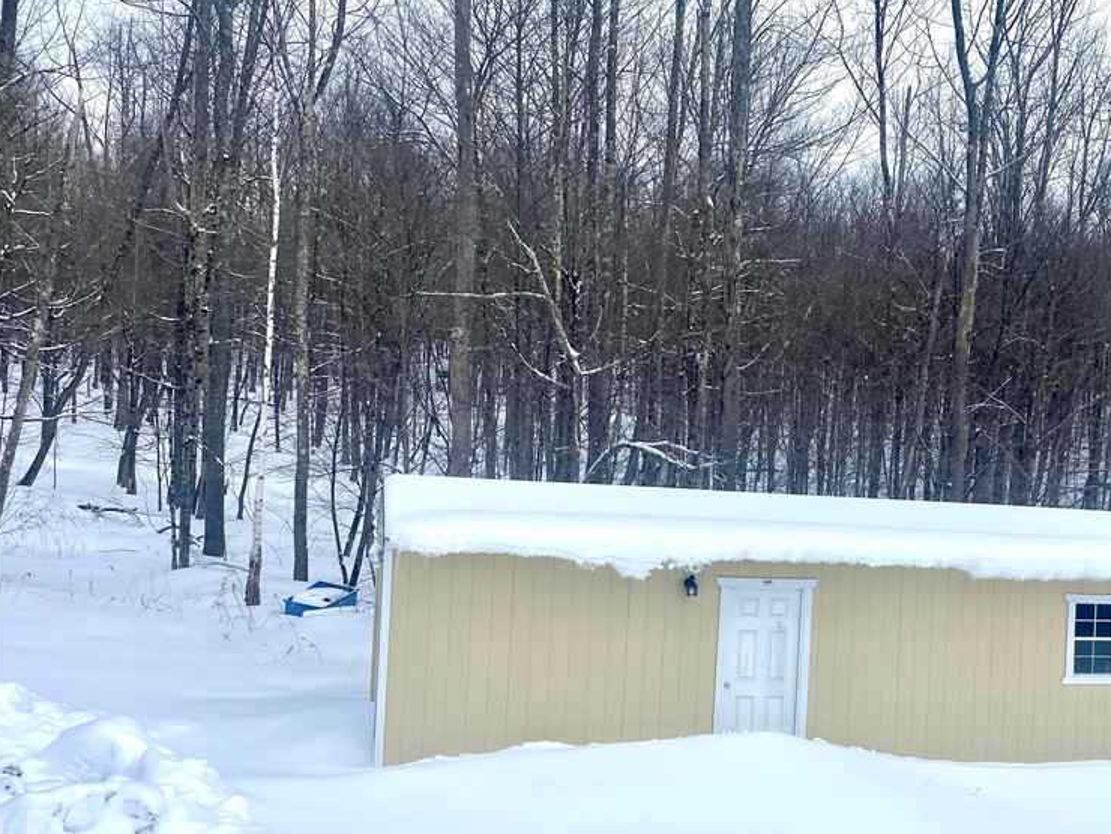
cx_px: 760
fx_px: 1155
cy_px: 521
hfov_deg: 50.2
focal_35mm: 36
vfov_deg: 39.4
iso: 32
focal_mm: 4.25
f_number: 1.8
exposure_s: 1/4115
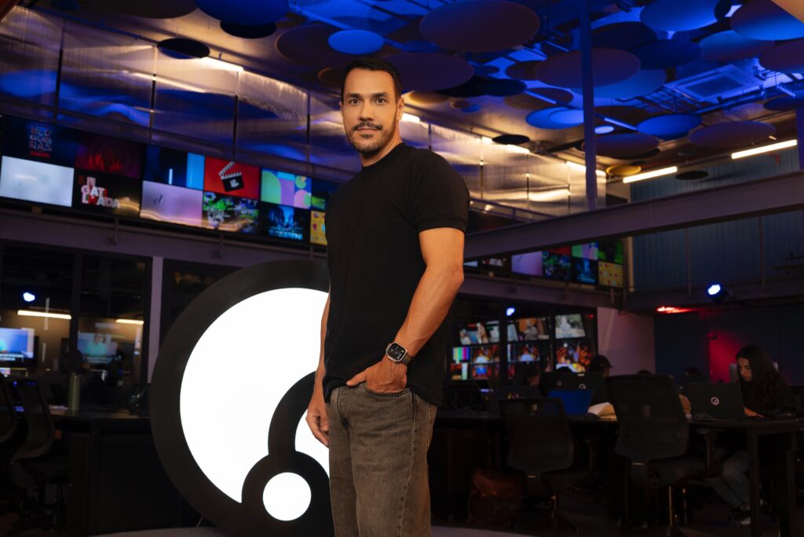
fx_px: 804
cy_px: 268
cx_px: 402
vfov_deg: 36.9
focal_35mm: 36
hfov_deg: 53.1
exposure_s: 1/160
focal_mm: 24
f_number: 2.8
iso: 800
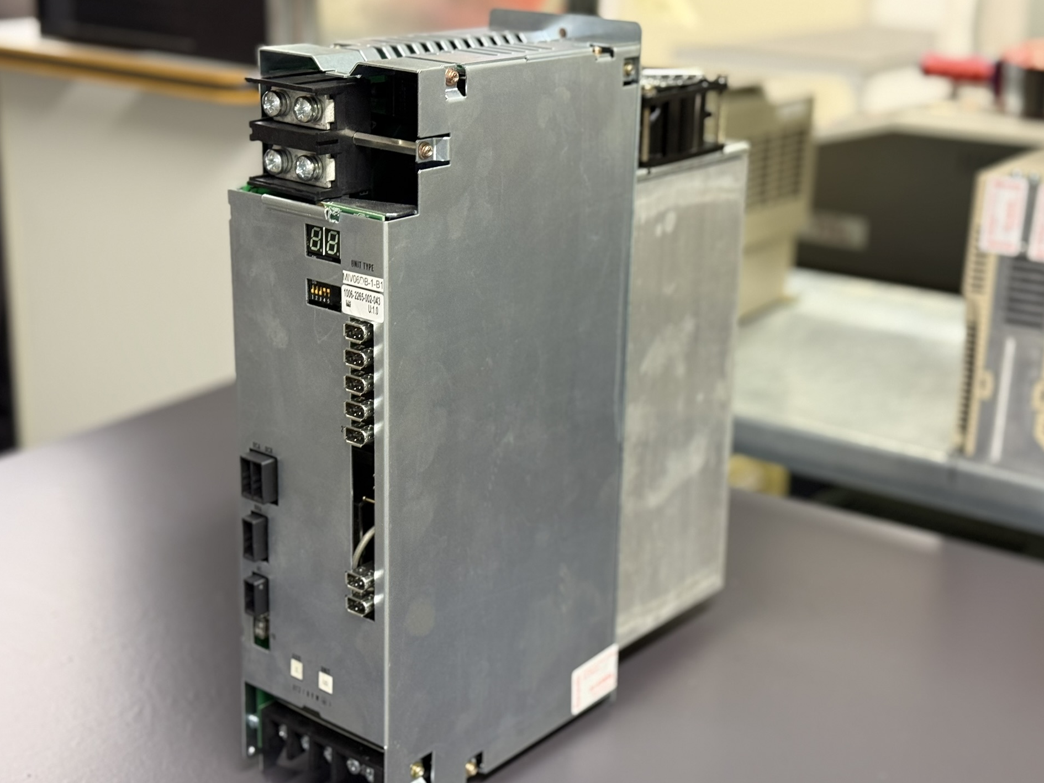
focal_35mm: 52
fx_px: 1568
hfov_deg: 36.8
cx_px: 528
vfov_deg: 28.0
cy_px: 376
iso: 200
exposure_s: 1/33
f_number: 1.78
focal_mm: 6.76
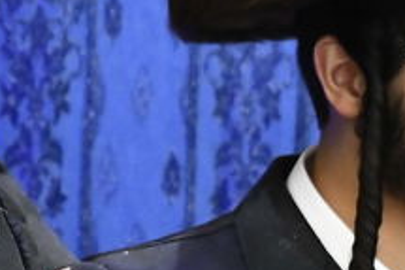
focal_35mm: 248
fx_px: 2788
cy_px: 150
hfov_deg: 8.3
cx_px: 30
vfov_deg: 5.5
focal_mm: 38
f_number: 5
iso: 1600
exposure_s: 1/160
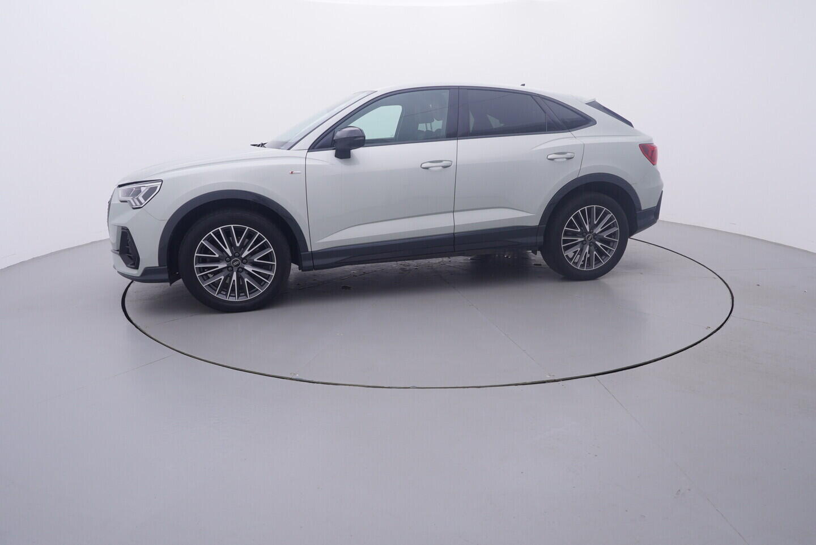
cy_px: 272
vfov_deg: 56.2
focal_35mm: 22
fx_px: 510
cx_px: 408
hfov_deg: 77.3
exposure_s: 1/80
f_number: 5
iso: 200
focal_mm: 15
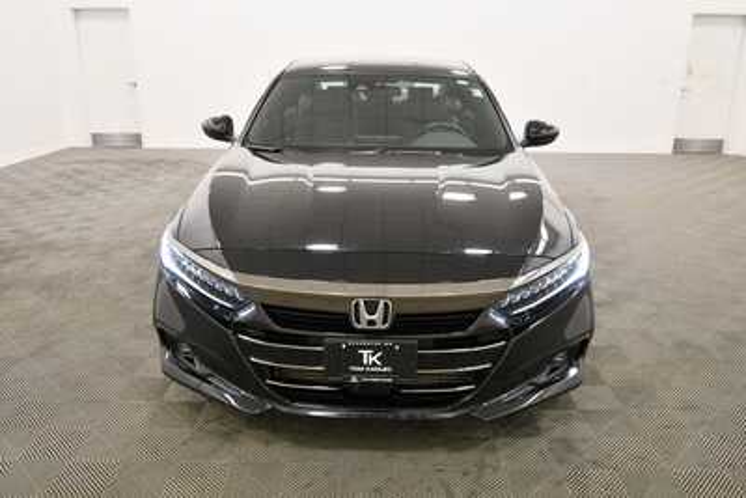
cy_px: 249
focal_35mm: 30
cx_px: 373
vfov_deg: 43.6
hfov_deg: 61.9
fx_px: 622
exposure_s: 1/125
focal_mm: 20
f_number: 5.6
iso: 1250
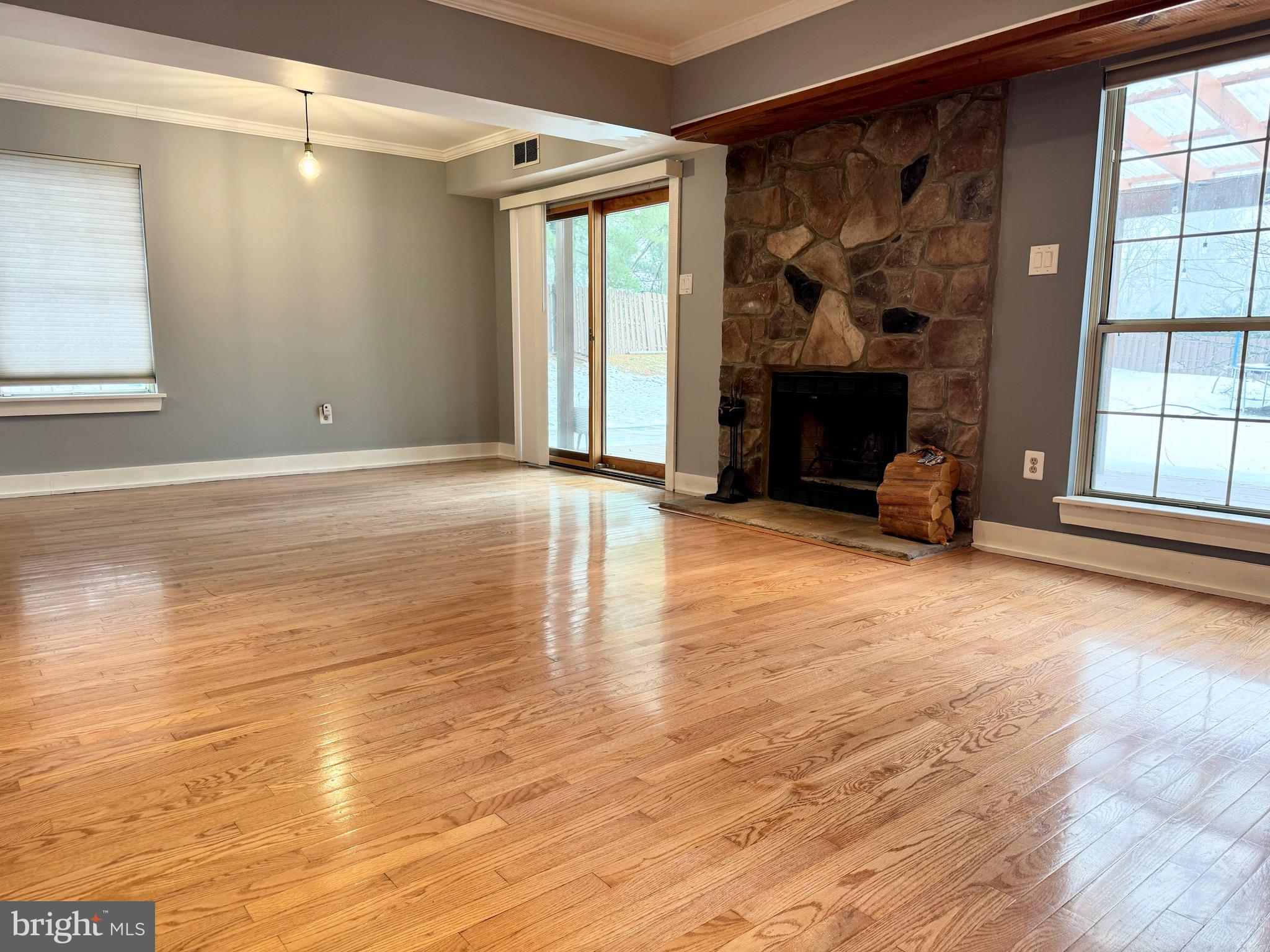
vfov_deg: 56.8
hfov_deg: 71.6
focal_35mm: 24
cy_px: 476
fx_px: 881
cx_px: 635
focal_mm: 6.86
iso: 125
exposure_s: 1/60
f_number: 1.78
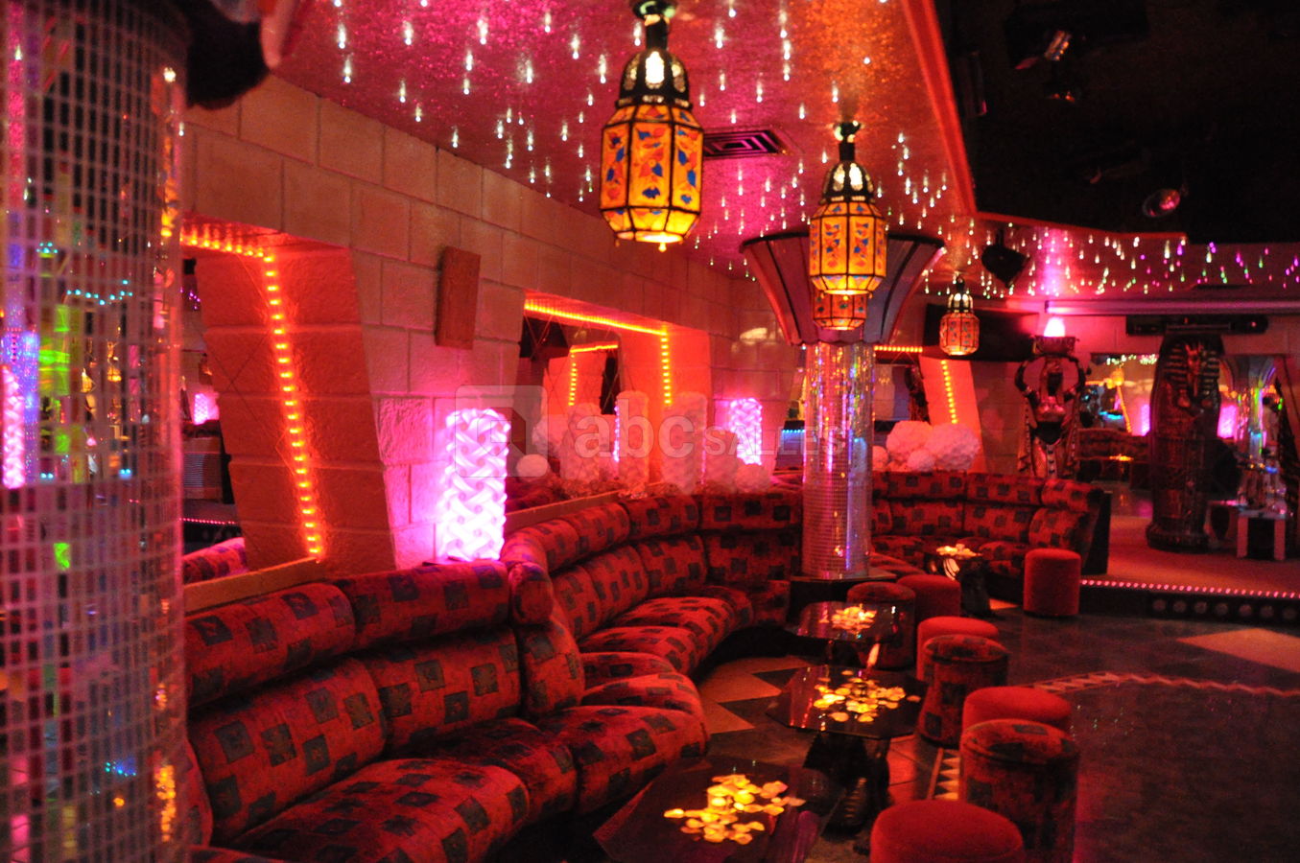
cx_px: 650
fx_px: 974
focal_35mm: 27
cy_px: 432
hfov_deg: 67.4
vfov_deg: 47.8
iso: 3200
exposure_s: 1/8
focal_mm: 18
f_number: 3.5
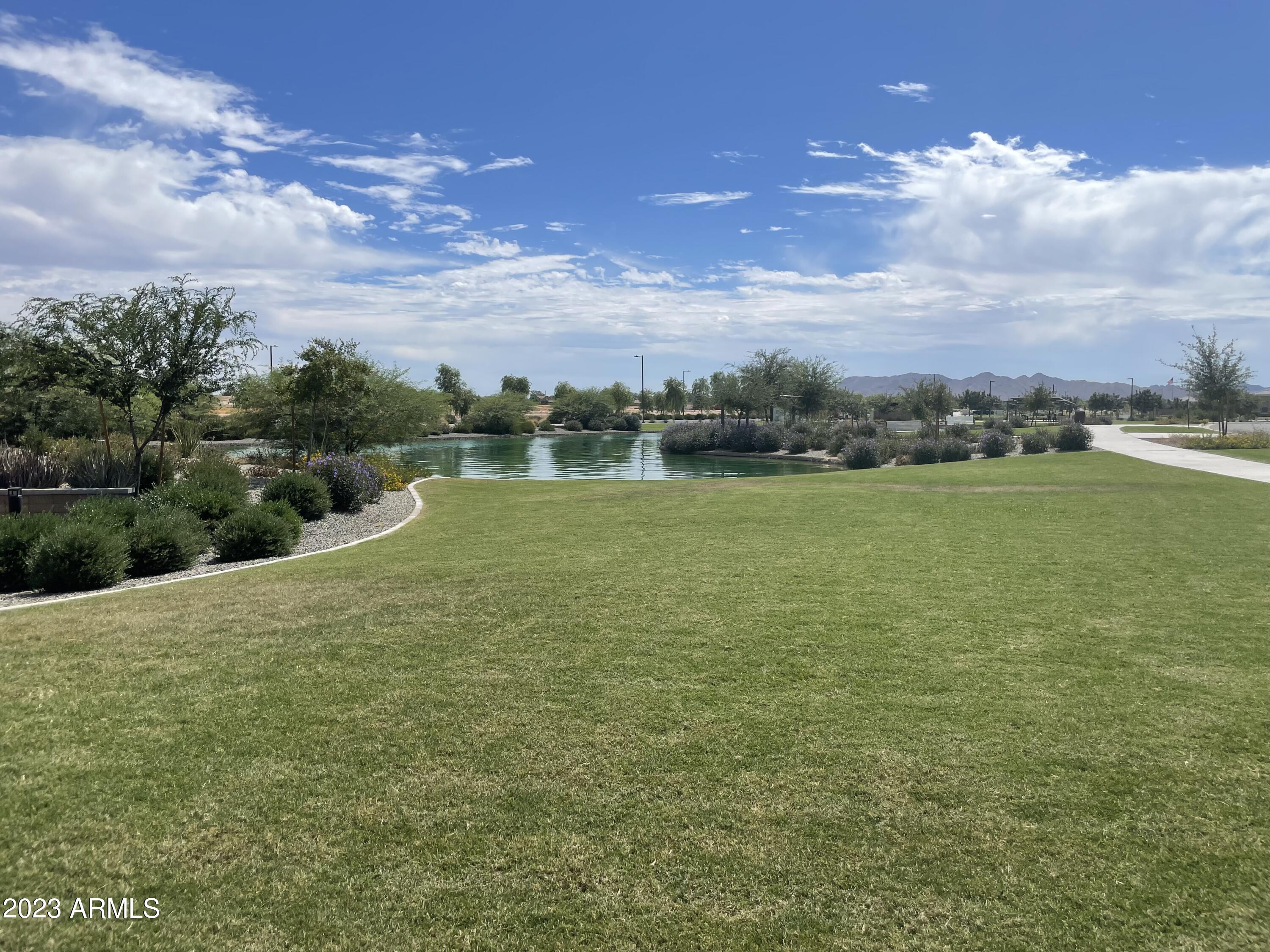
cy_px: 476
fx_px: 954
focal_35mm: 26
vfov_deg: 53.1
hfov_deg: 67.3
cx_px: 635
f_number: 1.6
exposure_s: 1/6897
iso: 32
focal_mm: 4.2
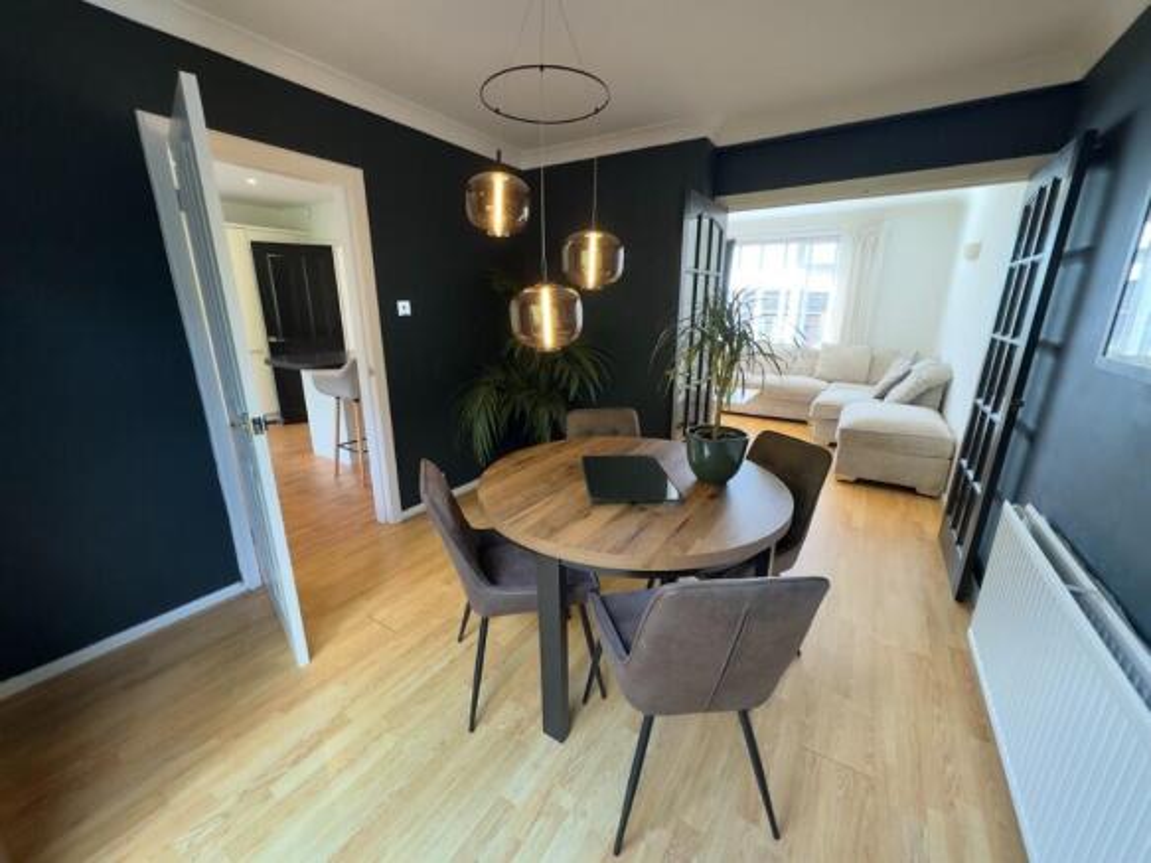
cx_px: 576
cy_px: 432
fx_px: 465
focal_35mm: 14
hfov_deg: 102.1
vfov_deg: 85.7
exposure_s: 1/100
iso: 320
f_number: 2.2
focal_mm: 2.22
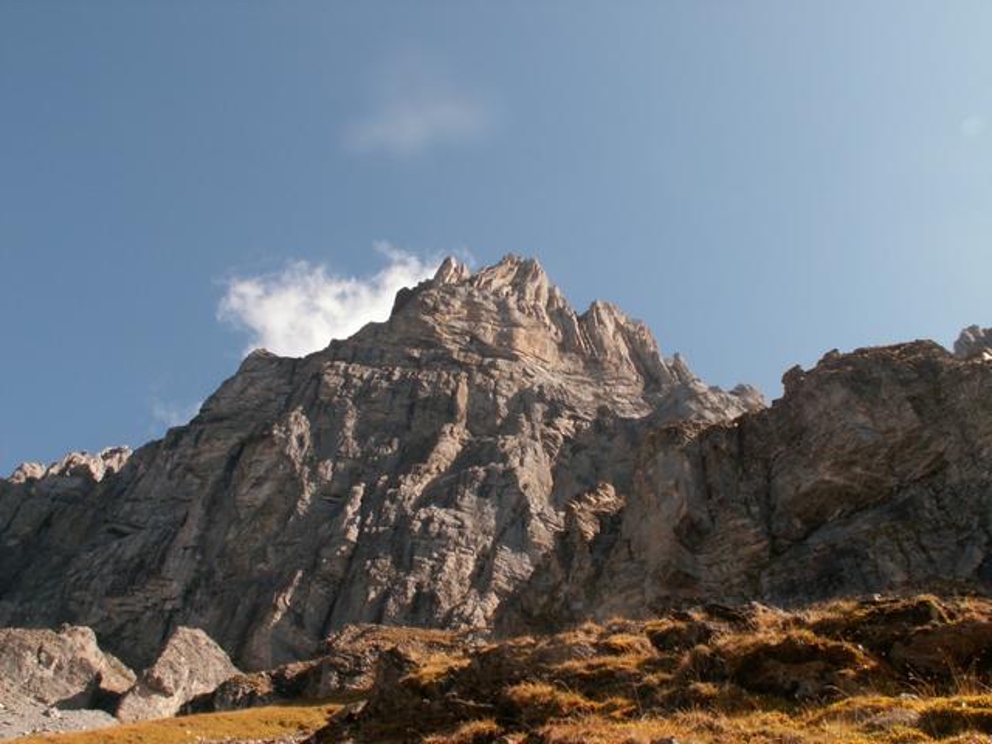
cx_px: 496
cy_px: 372
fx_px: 1003
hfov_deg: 52.6
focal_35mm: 35
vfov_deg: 40.7
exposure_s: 1/160
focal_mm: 5.86
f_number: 5.6
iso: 50
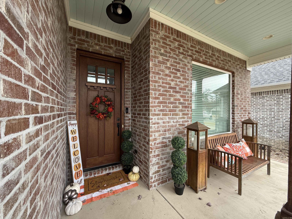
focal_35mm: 14
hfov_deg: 102.1
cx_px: 146
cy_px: 110
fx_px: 118
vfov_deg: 85.7
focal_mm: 2.22
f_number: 2.2
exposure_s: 1/99
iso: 125
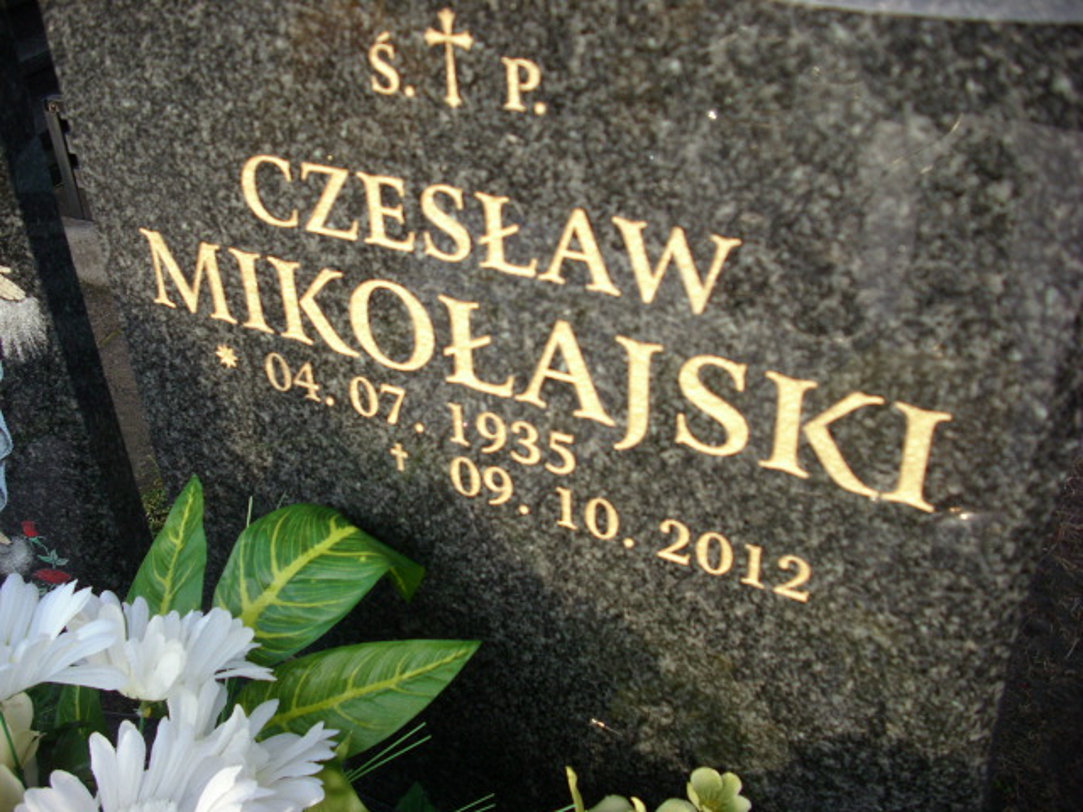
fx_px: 1158
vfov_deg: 38.7
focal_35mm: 37
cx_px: 542
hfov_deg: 50.1
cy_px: 406
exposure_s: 1/272
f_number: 2.8
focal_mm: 6.2
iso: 50
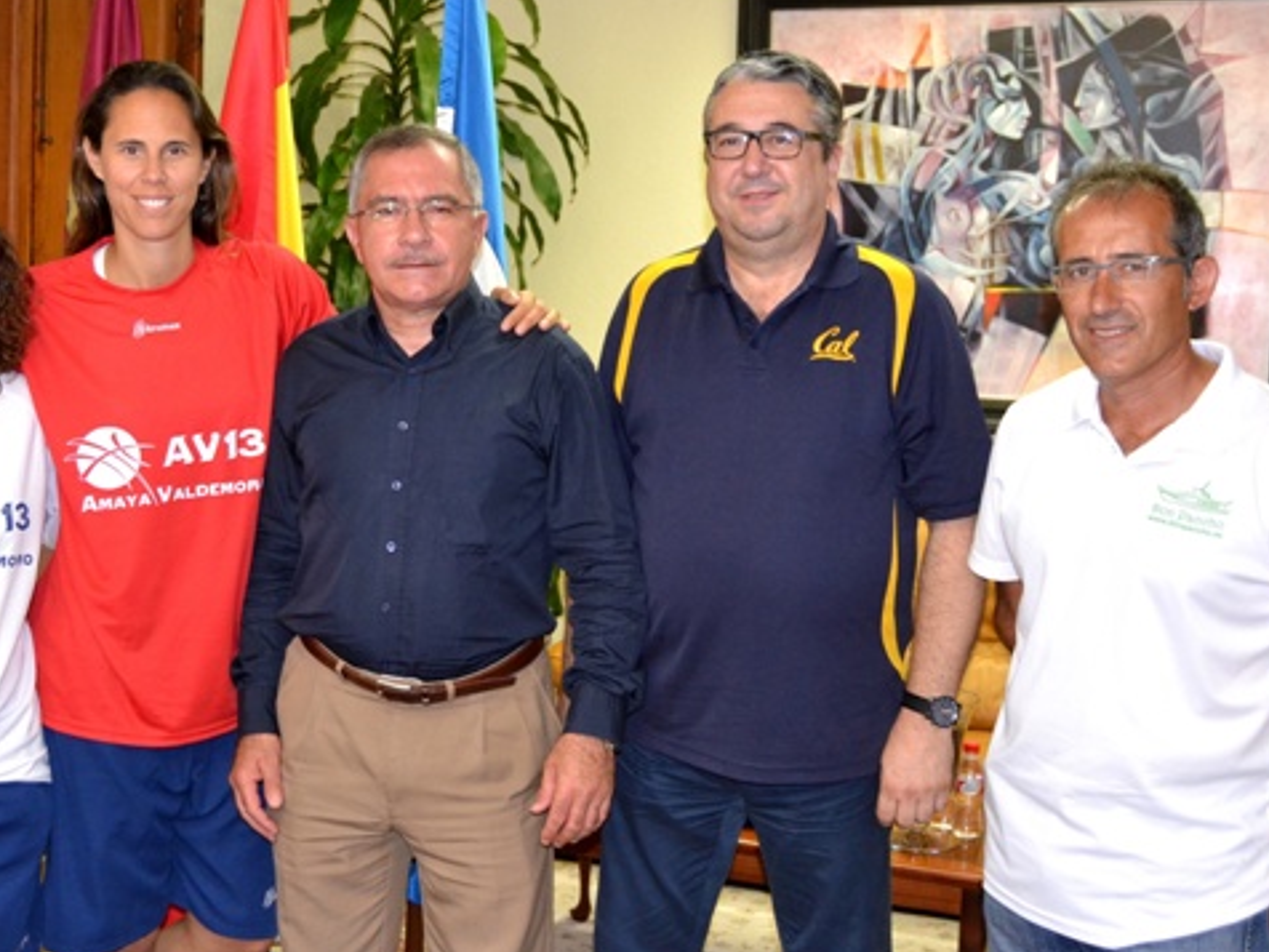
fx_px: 1637
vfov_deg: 32.4
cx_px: 541
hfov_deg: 42.3
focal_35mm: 45
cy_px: 451
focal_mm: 23
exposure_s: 1/60
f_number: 3.8
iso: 1600
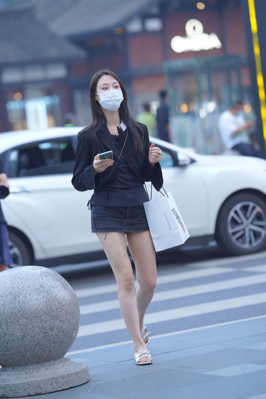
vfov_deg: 14.2
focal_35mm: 145
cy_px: 192
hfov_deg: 9.5
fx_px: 1607
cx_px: 127
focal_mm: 135
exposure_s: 1/250
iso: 640
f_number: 2.5
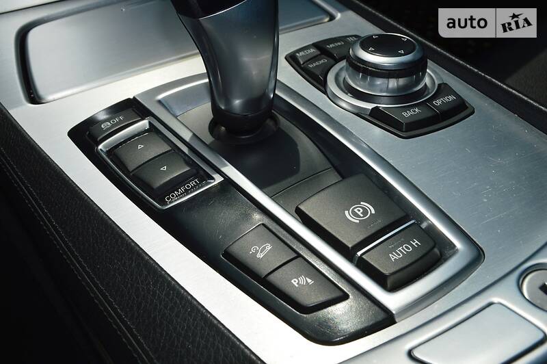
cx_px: 274
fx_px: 547
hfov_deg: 53.2
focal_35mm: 36
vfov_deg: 36.8
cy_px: 182
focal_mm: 24
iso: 100
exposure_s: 1/200
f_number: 11
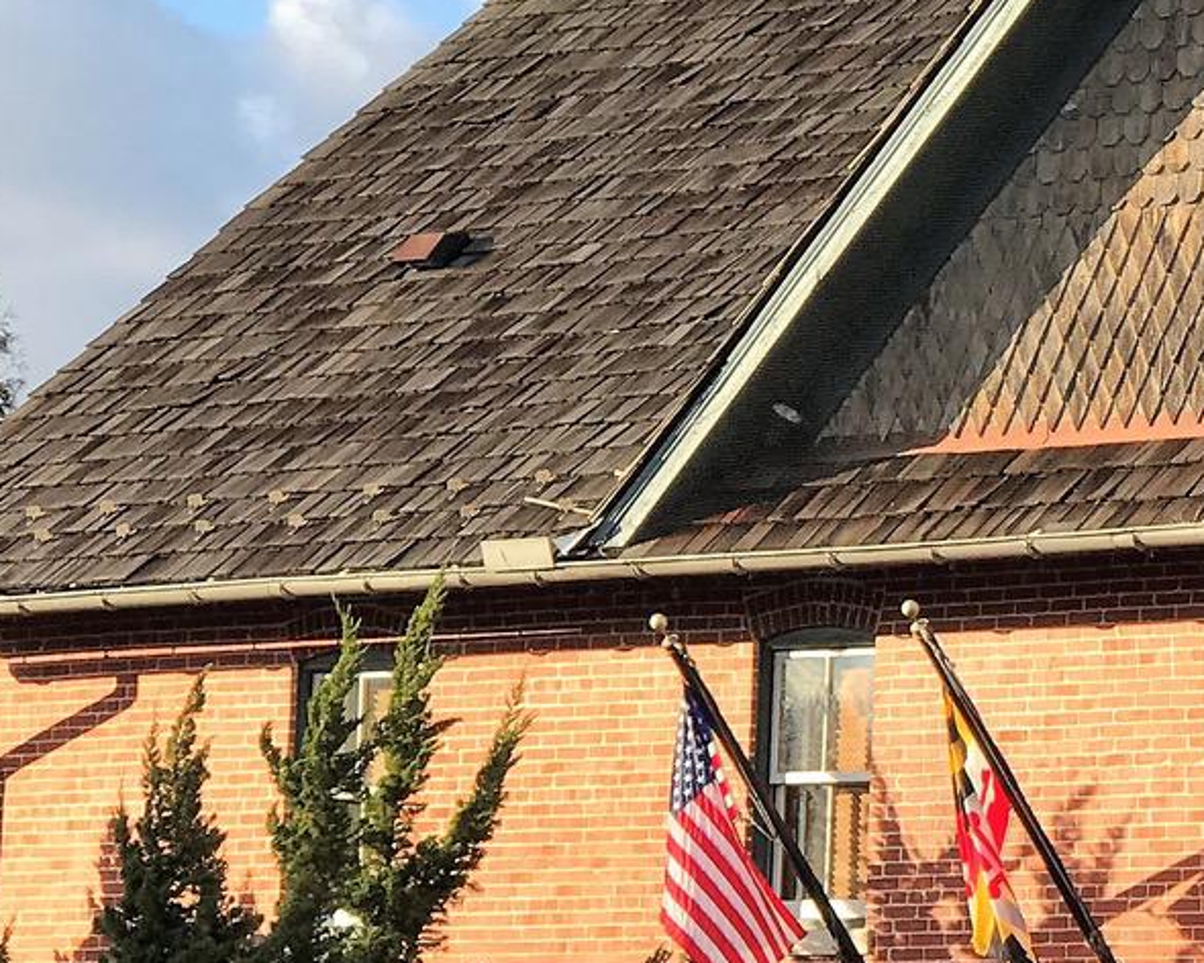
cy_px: 447
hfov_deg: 9.7
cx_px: 1749
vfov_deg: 8.0
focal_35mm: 193
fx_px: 6877
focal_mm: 6.6
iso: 20
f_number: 2.8
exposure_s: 1/273
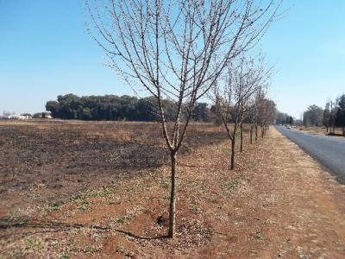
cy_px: 130
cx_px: 172
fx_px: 319
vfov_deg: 44.2
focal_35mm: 32
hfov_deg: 56.8
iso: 80
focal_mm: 5.7
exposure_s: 1/125
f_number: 8.8
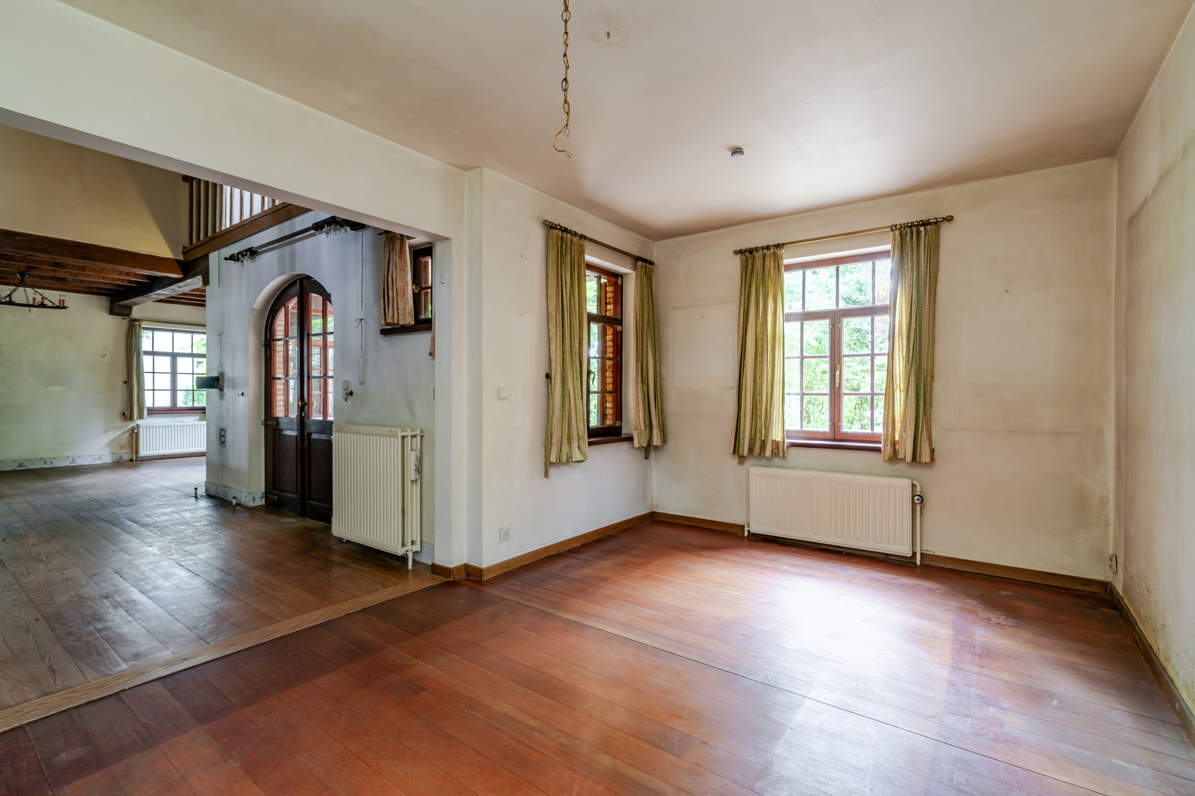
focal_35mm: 16
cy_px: 398
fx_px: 531
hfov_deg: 96.7
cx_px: 598
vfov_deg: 73.7
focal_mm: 16
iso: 250
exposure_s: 1/10
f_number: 11
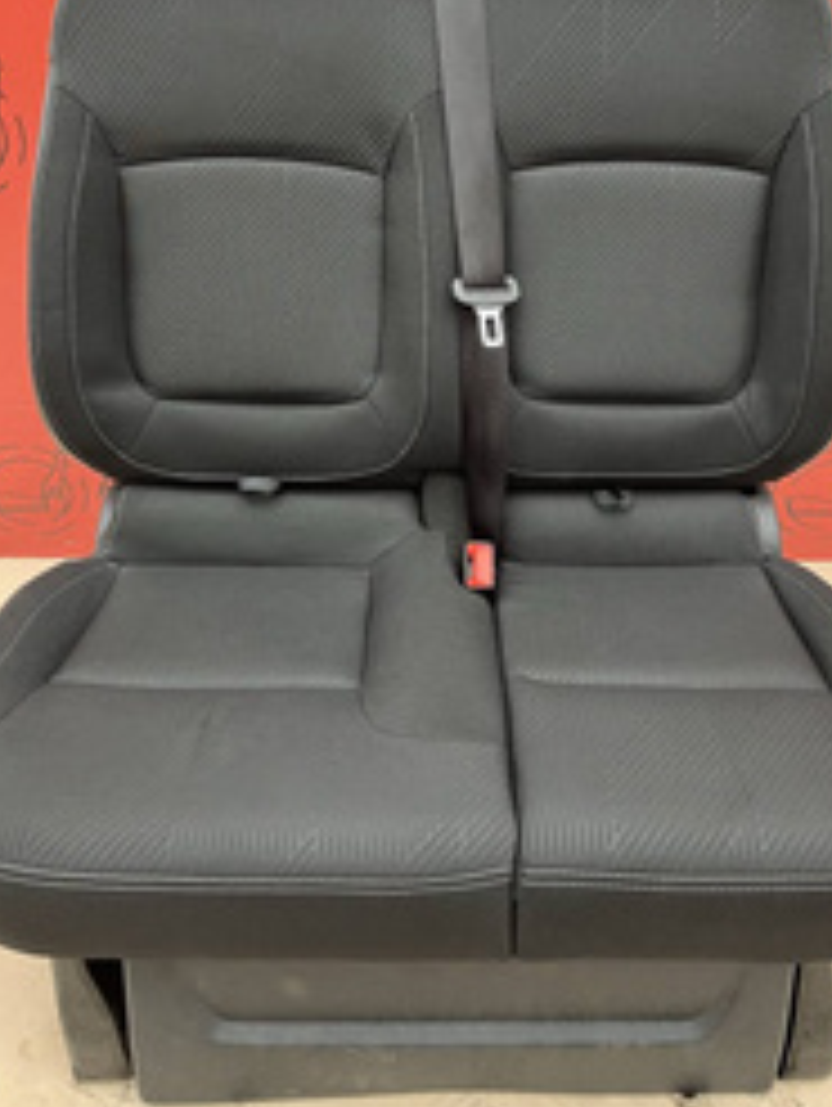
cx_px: 445
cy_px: 360
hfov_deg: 37.8
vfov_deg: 48.0
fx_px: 1216
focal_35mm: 38
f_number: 1.6
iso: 125
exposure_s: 1/68
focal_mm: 5.1
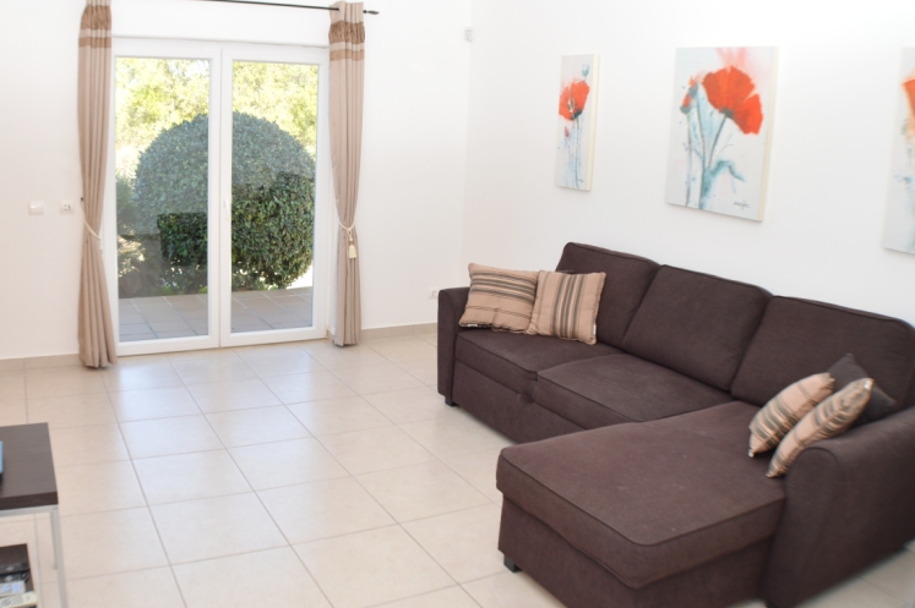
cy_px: 229
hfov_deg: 51.4
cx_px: 344
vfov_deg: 35.7
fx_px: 940
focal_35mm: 37
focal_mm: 18
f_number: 4
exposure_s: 1/60
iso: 100
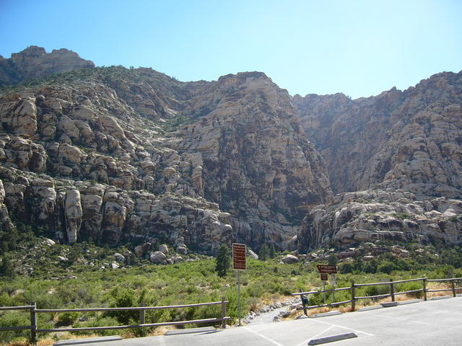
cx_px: 231
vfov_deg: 40.7
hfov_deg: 52.6
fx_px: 467
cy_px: 173
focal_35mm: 35
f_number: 2.8
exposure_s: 1/500
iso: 50
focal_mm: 5.8
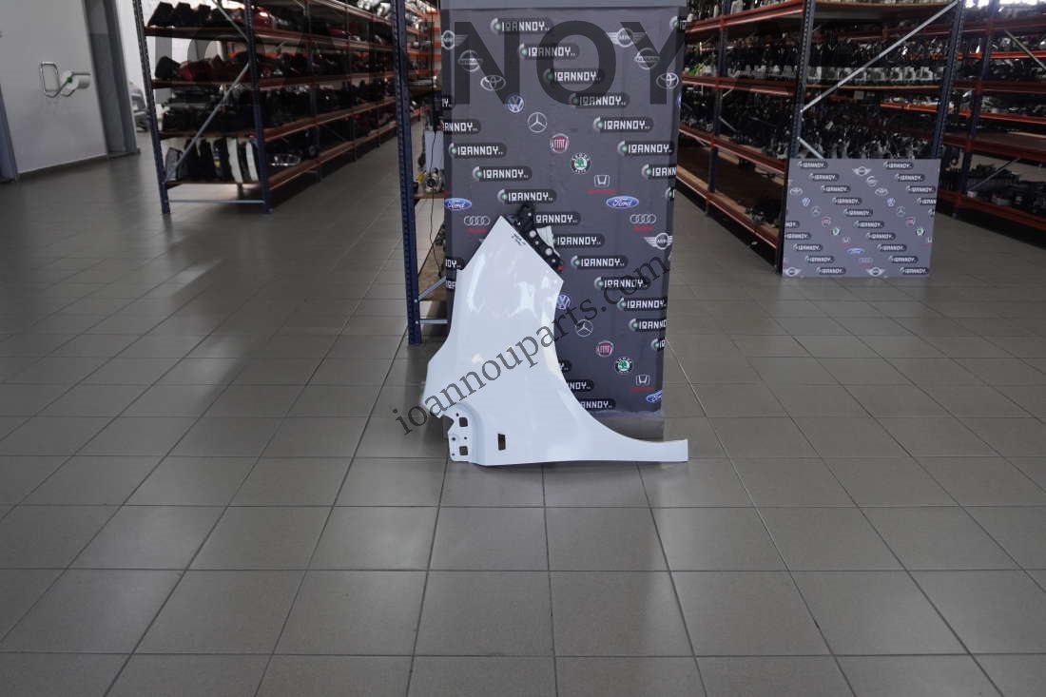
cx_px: 523
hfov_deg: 64.6
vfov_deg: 45.7
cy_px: 348
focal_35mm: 28
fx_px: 828
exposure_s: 1/160
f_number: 4
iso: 1250
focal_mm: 19
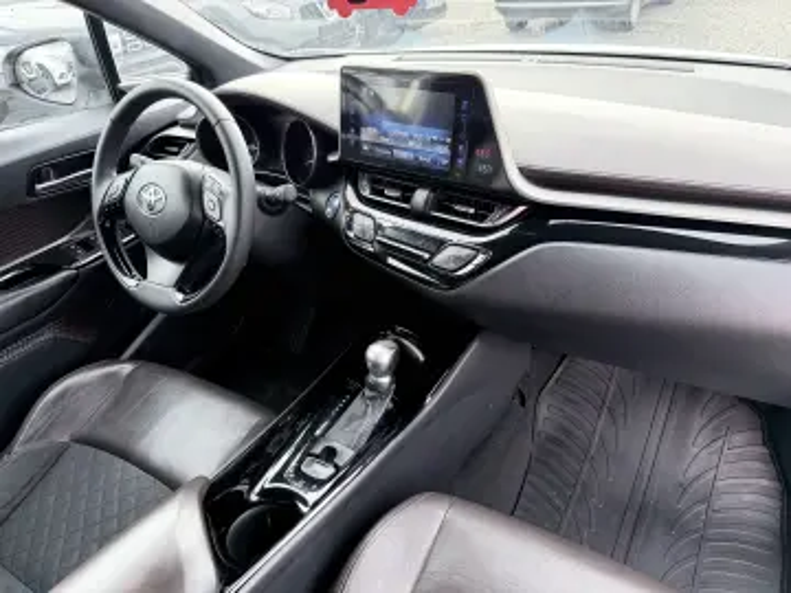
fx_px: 548
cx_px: 396
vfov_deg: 56.8
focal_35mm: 24
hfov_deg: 71.6
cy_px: 296
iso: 200
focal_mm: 6.76
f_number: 1.78
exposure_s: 1/217
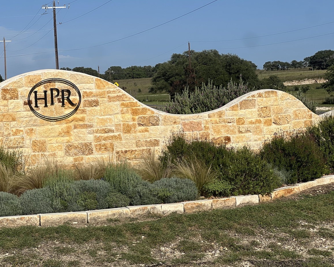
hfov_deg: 20.6
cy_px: 134
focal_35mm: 93
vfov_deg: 16.5
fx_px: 919
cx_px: 134
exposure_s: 1/1410
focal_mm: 9
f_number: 2.8
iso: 32
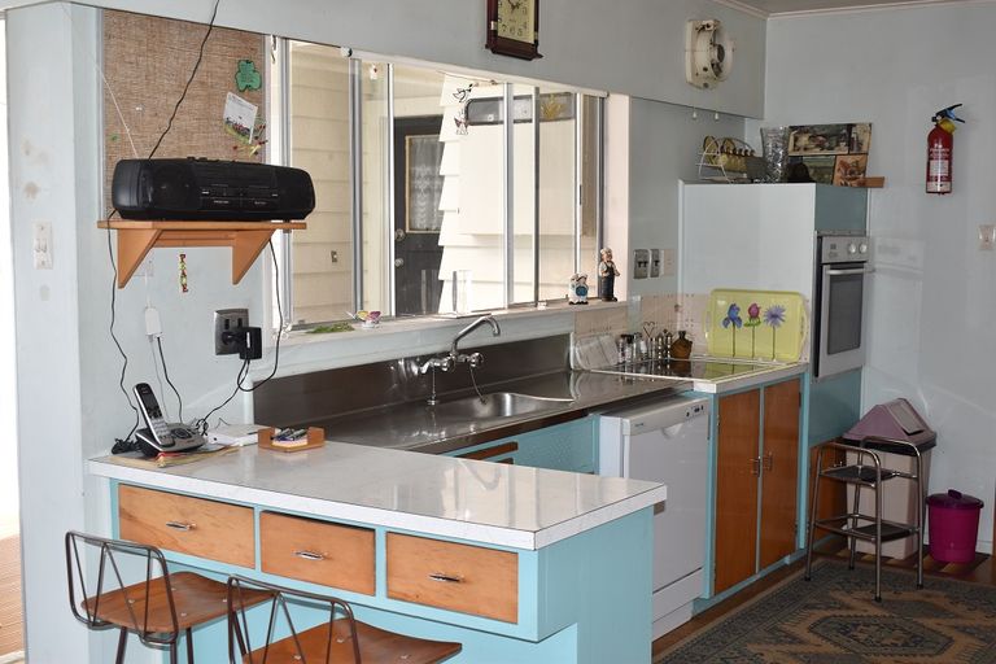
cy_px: 332
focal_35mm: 44
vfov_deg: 30.8
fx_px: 1203
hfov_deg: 45.0
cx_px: 498
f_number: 5.6
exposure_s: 1/125
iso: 280
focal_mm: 29
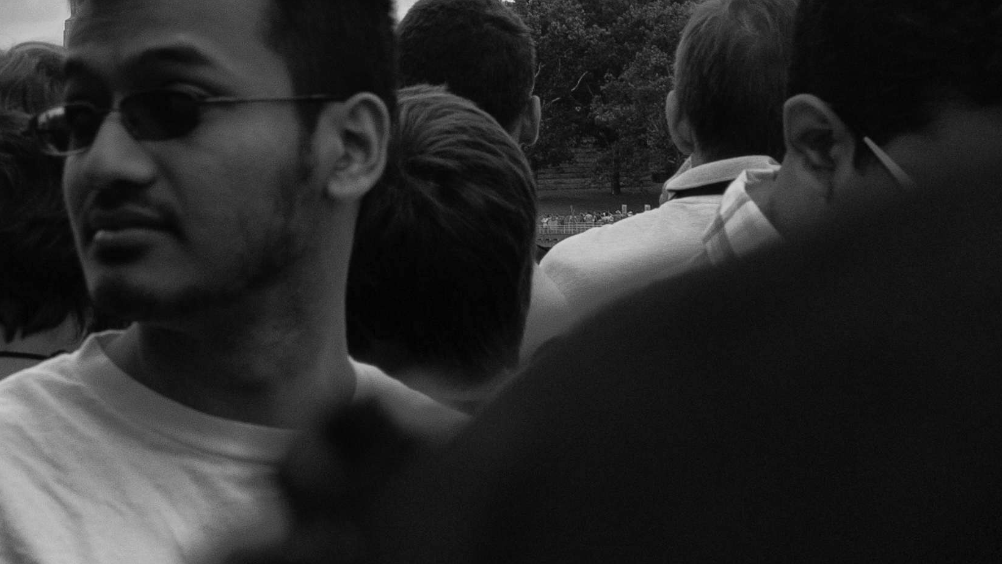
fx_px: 4104
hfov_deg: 13.7
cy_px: -295
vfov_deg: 7.7
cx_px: -6
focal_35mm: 154
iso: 100
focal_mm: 35
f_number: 11
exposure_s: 1/200
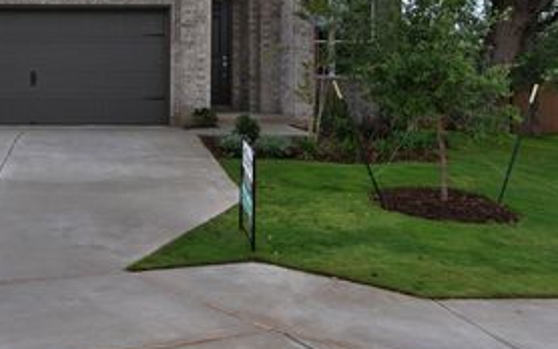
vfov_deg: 28.9
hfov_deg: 42.8
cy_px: 97
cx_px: 98
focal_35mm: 44
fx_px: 669
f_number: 10
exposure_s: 1/50
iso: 100
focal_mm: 24
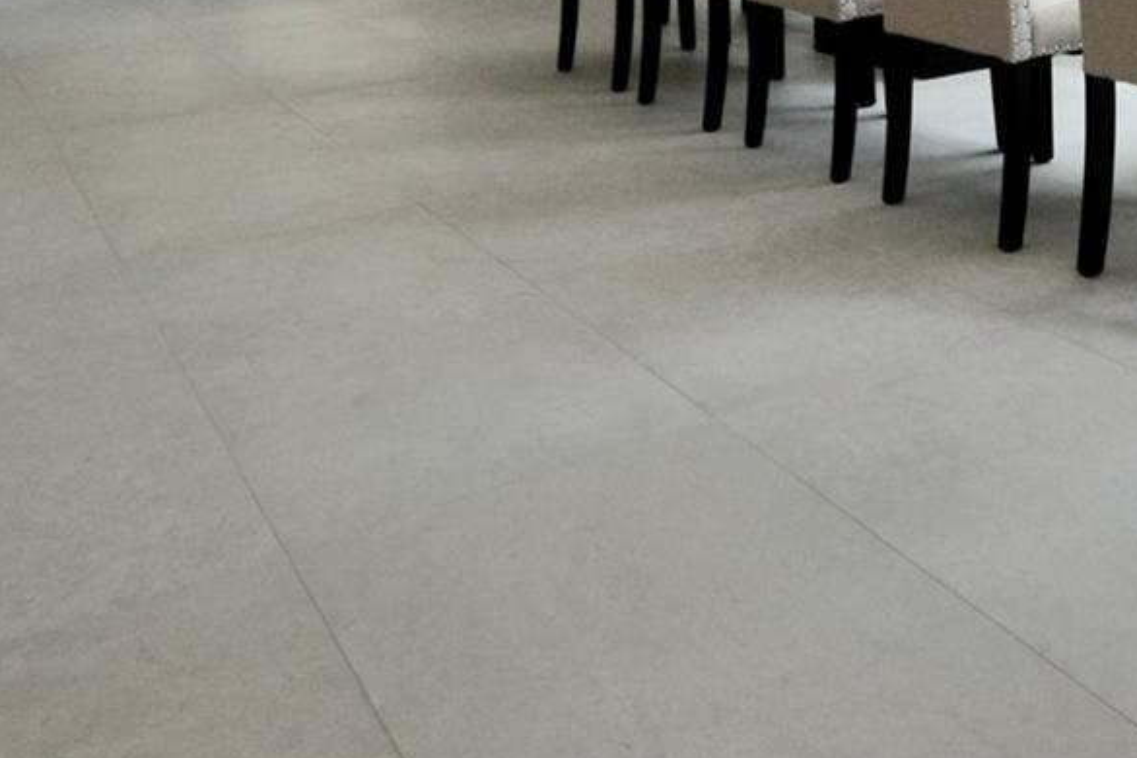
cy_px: -264
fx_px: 1295
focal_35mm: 41
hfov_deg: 46.9
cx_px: 727
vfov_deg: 26.8
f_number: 5
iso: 400
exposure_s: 1/100
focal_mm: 10
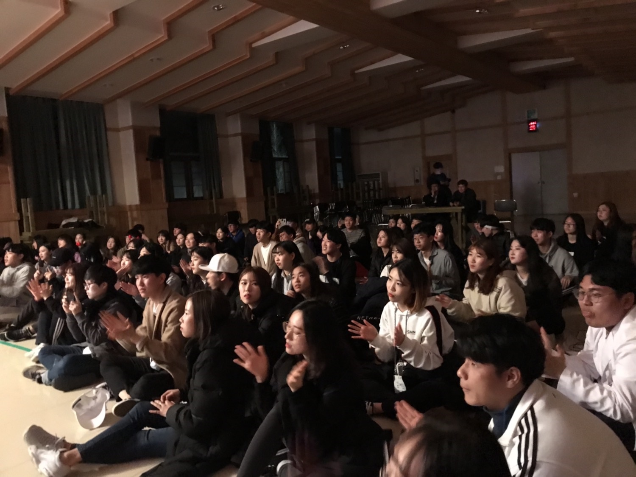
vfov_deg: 49.7
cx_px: 318
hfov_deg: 63.5
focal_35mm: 28
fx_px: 514
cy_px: 238
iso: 250
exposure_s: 1/4
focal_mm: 3.99
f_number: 1.8
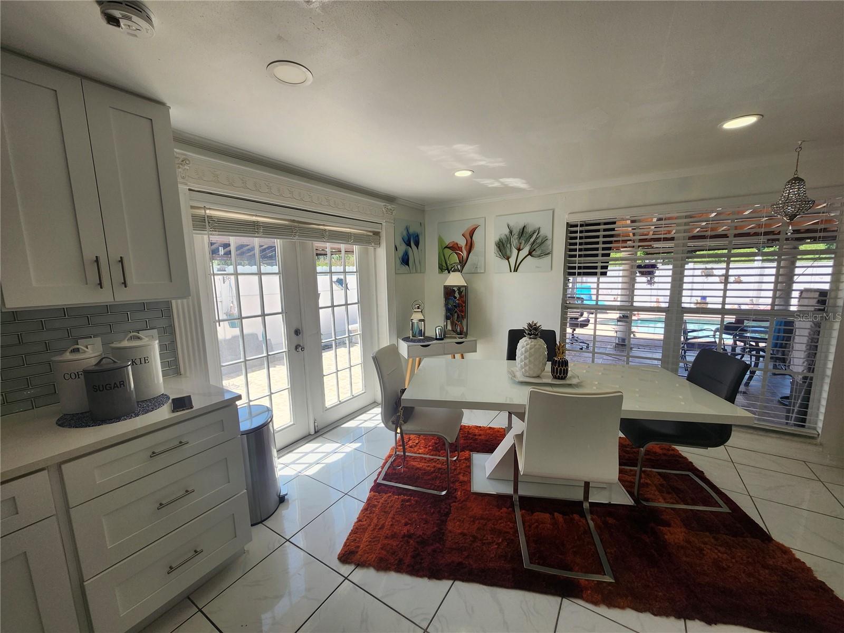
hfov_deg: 106.2
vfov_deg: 89.9
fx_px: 317
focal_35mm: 13
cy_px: 316
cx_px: 422
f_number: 2.2
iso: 40
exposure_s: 1/301
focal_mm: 1.74
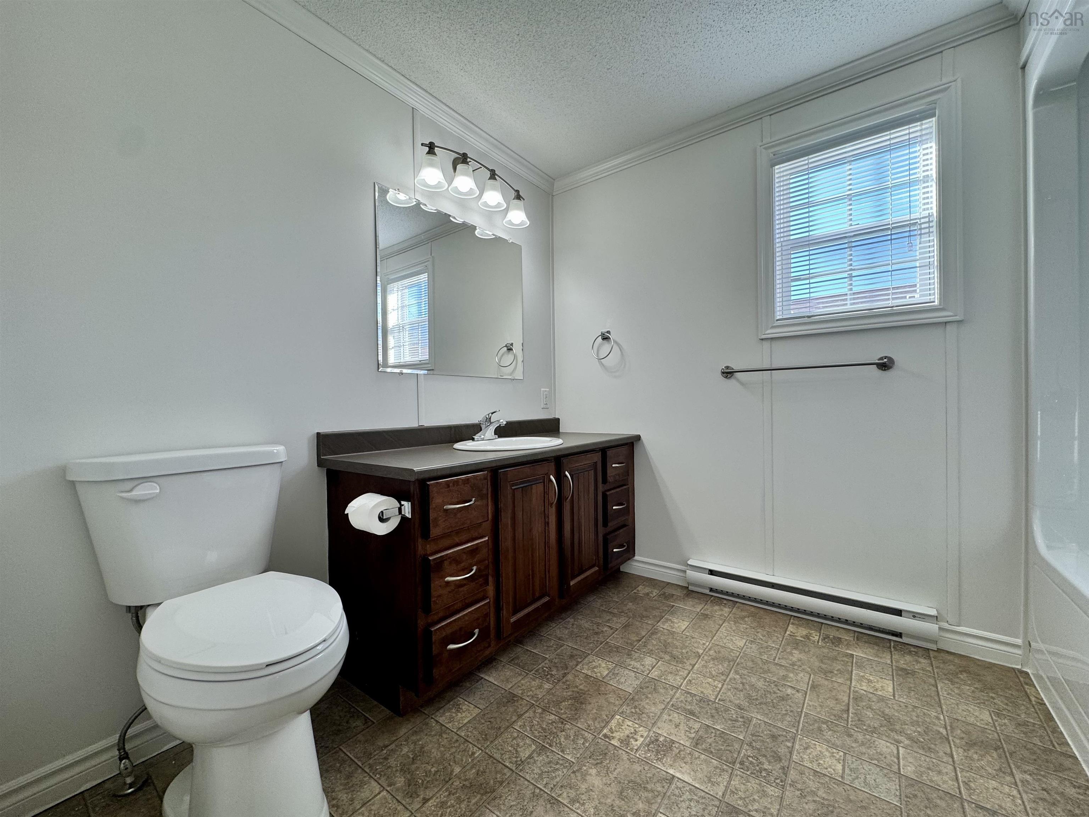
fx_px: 440
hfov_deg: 102.1
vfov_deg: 85.7
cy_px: 408
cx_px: 544
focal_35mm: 14
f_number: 2.2
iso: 64
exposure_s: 1/120
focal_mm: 2.22
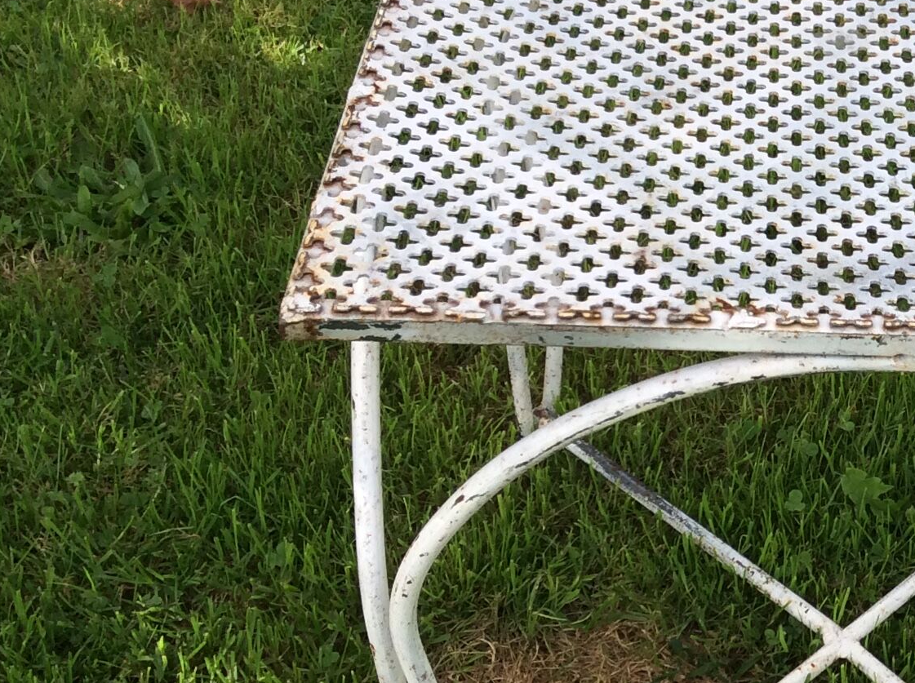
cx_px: 820
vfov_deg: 19.8
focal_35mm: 74
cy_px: 373
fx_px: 1953
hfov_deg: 25.6
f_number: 2.4
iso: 32
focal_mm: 3.3
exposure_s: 1/420
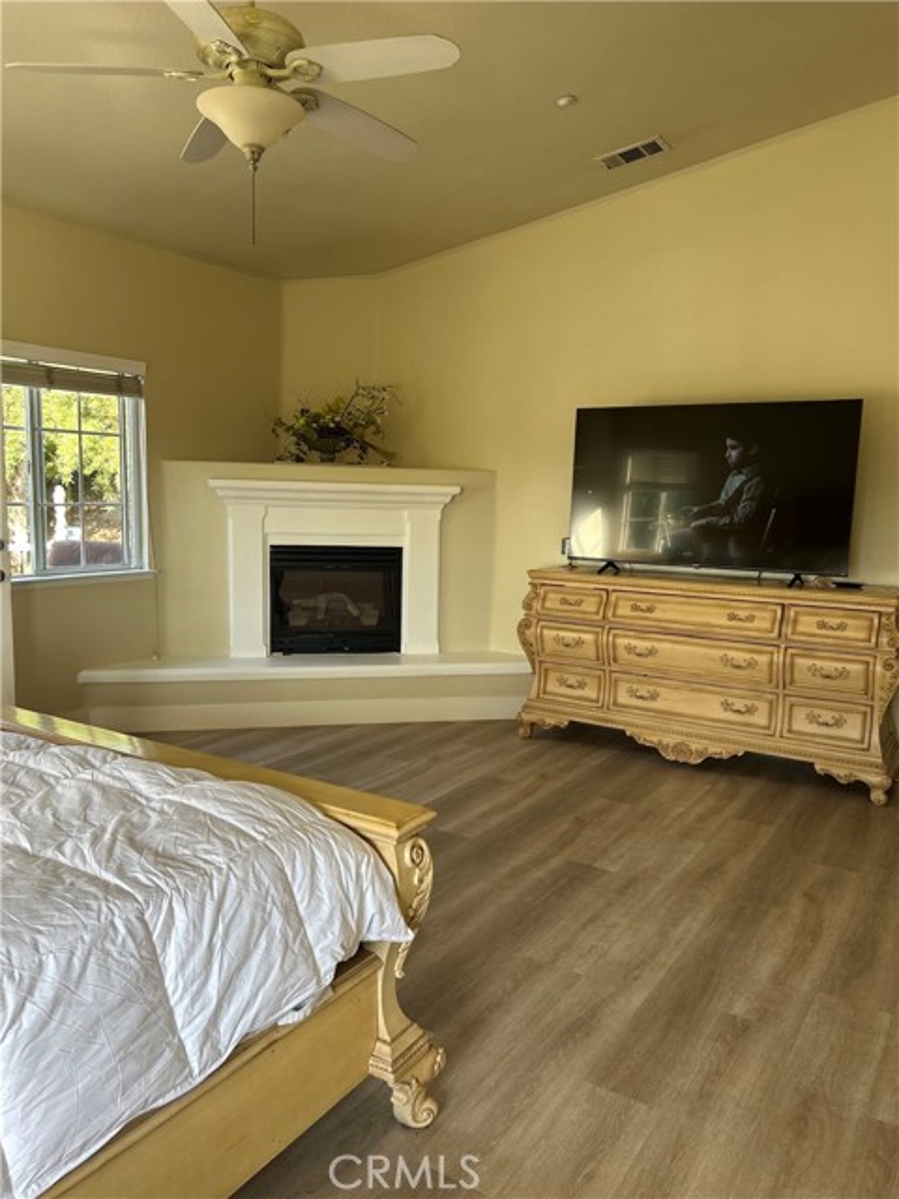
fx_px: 900
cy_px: 600
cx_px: 450
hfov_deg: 53.1
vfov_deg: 67.3
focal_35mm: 26
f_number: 1.5
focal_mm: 5.7
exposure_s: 1/121
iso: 50
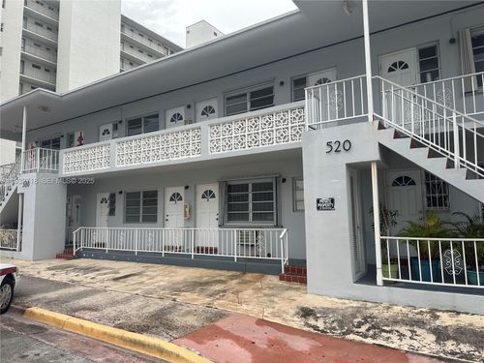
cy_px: 182
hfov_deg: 71.6
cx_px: 242
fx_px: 336
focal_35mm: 24
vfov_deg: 56.8
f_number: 1.78
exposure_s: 1/491
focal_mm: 6.86
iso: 80
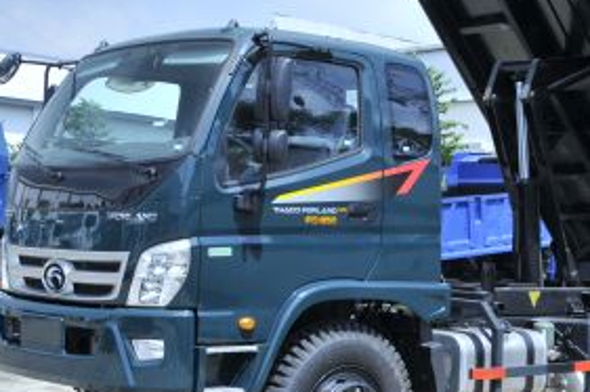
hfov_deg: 25.1
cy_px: 135
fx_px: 1311
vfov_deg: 17.0
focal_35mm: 80
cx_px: 422
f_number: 9
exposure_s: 1/400
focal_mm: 25
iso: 250
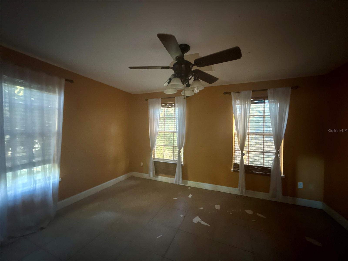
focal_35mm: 14
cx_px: 174
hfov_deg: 102.1
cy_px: 130
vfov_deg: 85.7
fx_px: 141
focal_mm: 2.22
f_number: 2.2
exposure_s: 1/60
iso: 2000
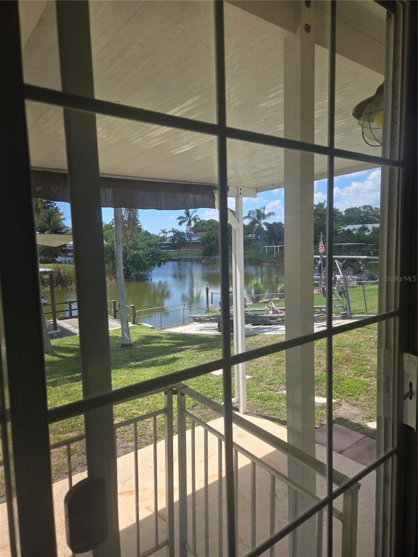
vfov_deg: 73.9
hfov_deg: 58.9
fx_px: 370
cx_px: 209
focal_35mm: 23
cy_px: 278
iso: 25
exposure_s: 1/1030
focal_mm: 5.4
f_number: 1.8
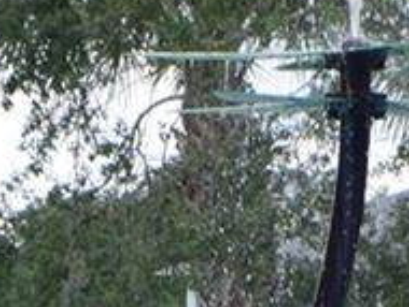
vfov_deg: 2.4
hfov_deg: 3.1
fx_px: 7465
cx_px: 243
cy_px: 666
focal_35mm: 631
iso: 400
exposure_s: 1/320
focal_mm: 52
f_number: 10
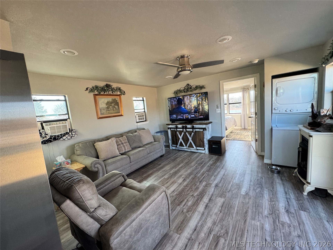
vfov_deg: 85.7
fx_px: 135
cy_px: 125
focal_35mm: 14
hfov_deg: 102.1
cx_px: 166
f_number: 2.2
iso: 200
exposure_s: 1/120
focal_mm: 2.22
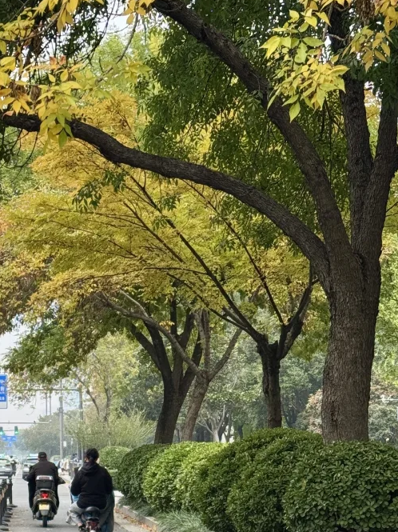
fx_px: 1596
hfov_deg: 14.0
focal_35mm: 104
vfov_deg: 18.8
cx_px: -5
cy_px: 391
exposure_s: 1/183
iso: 64
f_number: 1.78
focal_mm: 6.76
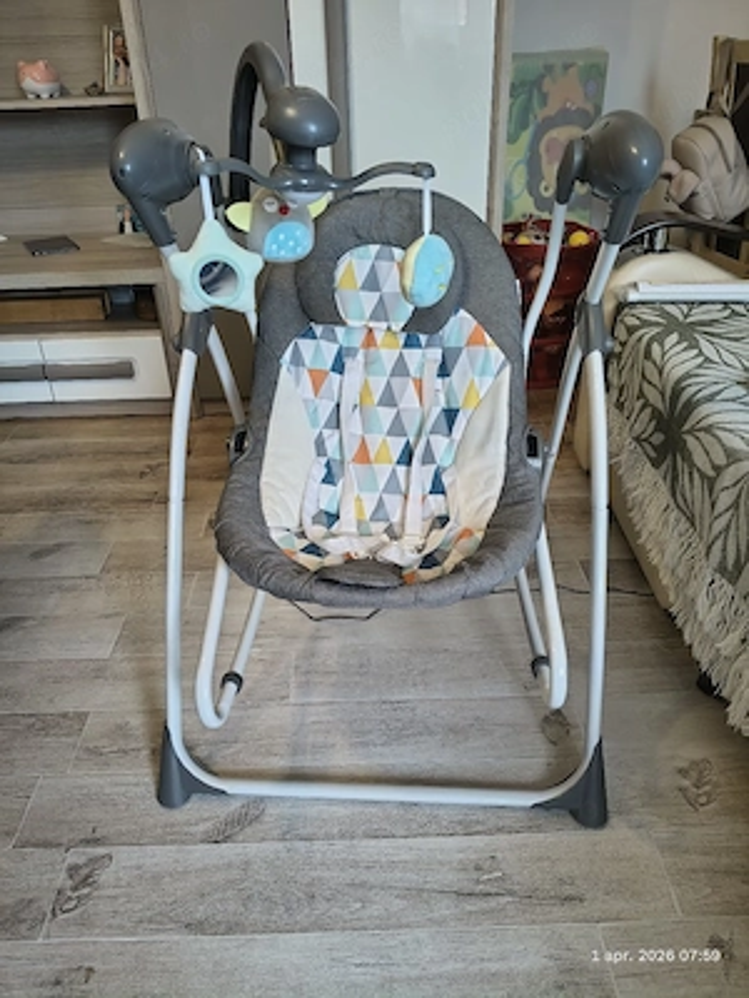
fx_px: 750
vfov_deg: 67.3
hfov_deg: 53.1
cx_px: 374
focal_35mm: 26
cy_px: 499
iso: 1487
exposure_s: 1/33.3
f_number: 1.8
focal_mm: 4.81
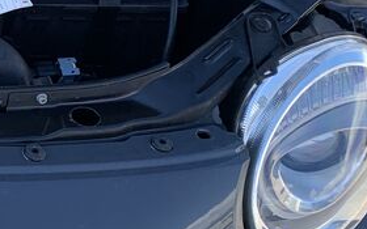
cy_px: 79
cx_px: -178
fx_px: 1180
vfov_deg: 11.1
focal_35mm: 118
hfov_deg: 16.2
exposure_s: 1/656
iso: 25
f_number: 1.8
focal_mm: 4.25
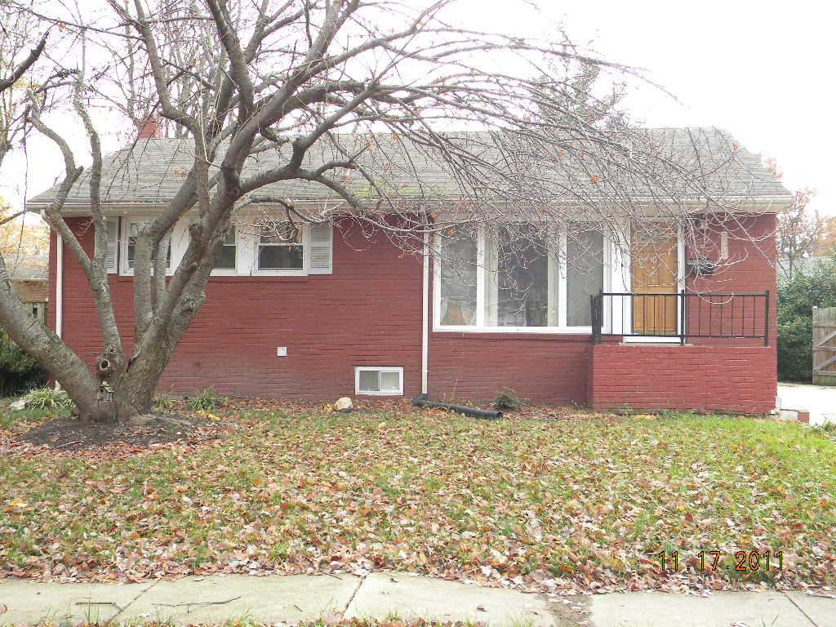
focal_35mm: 36
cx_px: 418
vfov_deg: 39.7
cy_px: 314
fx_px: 869
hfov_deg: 51.4
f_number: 3.7
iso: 196
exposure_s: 1/62.1
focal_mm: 6.4
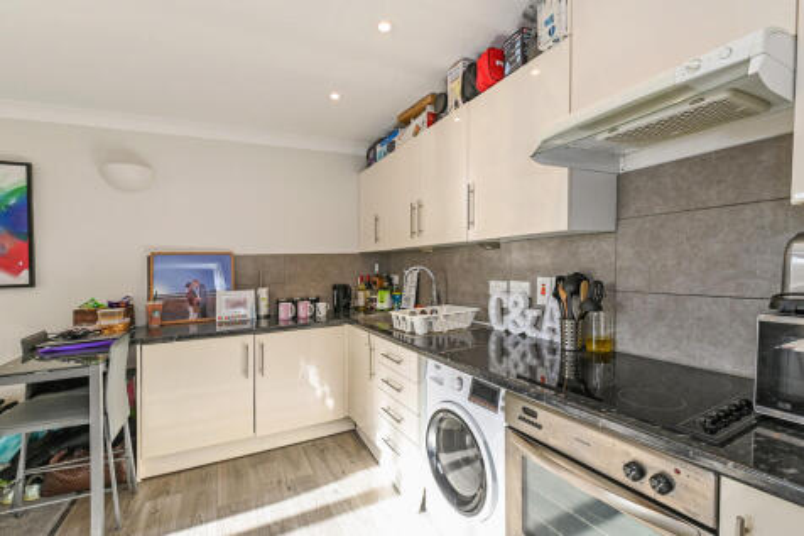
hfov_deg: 104.3
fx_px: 313
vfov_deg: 81.2
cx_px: 402
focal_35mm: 14
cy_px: 268
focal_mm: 14
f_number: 8
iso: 250
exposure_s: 1/40
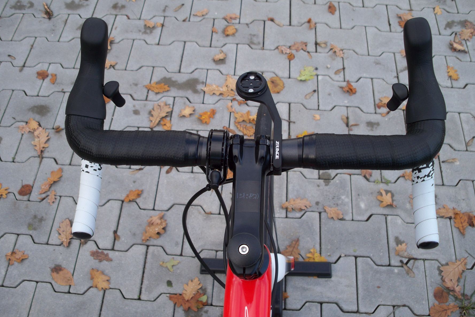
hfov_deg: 49.6
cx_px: 240
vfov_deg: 34.2
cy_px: 146
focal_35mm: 39
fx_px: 515
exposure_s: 1/100
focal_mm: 7.9
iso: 64
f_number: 3.4
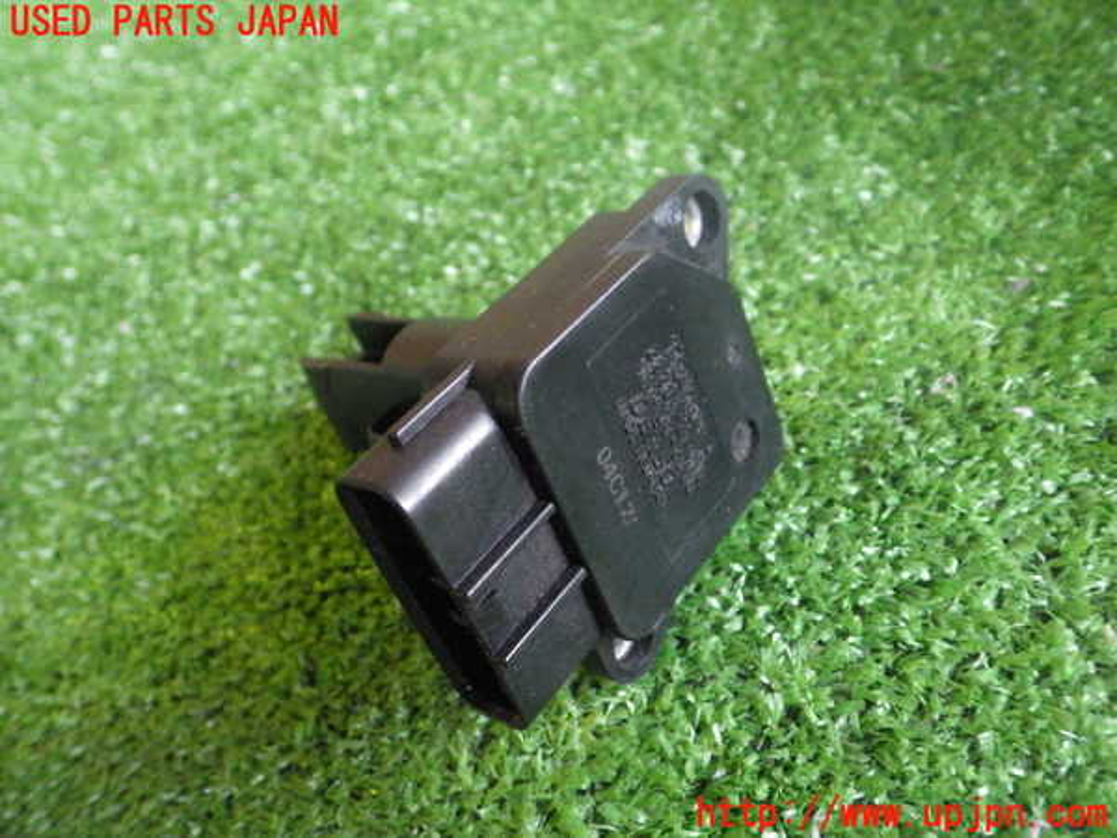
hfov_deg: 58.4
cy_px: 419
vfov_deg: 45.4
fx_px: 1000
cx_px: 558
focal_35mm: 31
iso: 1600
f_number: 2.3
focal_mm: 5.5
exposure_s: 1/40
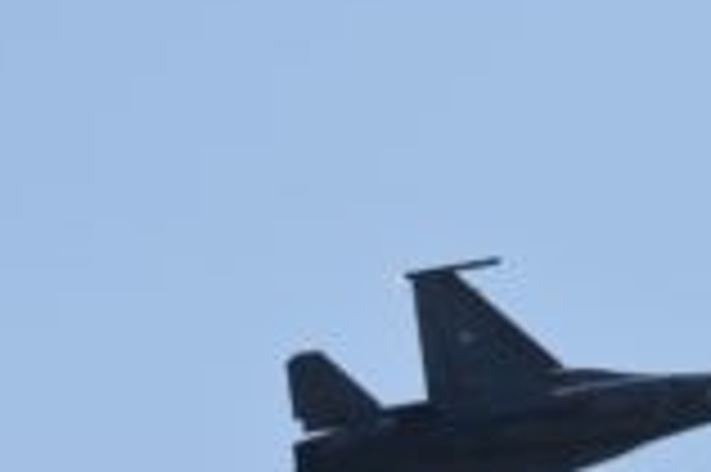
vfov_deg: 1.6
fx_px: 16494
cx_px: 742
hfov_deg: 2.5
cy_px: 461
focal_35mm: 836
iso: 400
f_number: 7.1
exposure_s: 1/4000
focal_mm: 220
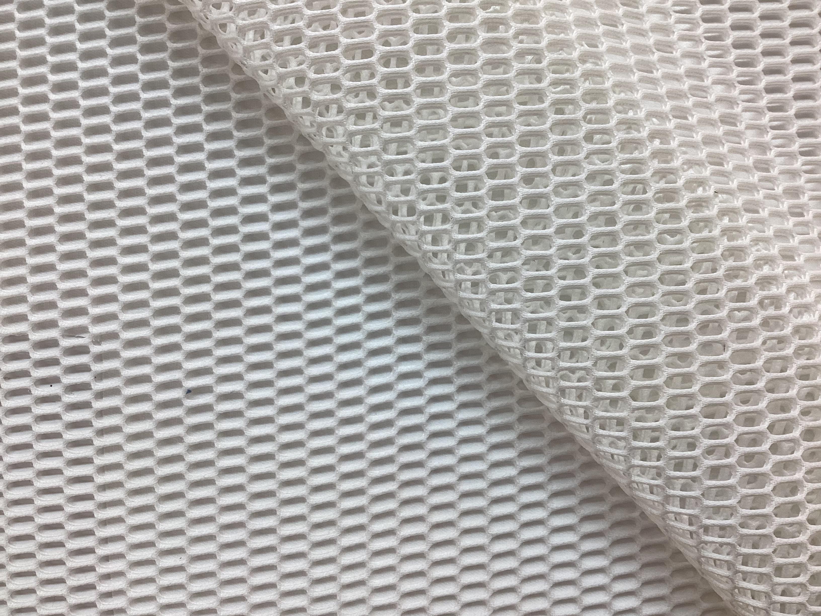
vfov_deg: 45.4
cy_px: 308
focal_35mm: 31
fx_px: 735
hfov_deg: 58.4
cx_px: 410
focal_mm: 3.3
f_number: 2.4
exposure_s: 1/60
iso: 50
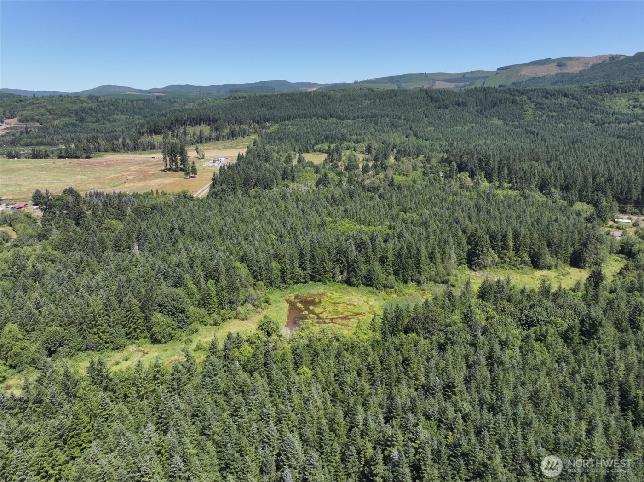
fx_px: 446
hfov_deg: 71.6
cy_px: 241
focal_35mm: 24
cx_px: 322
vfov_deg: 56.8
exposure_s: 1/1600
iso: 110
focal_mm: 12.29
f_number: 2.8
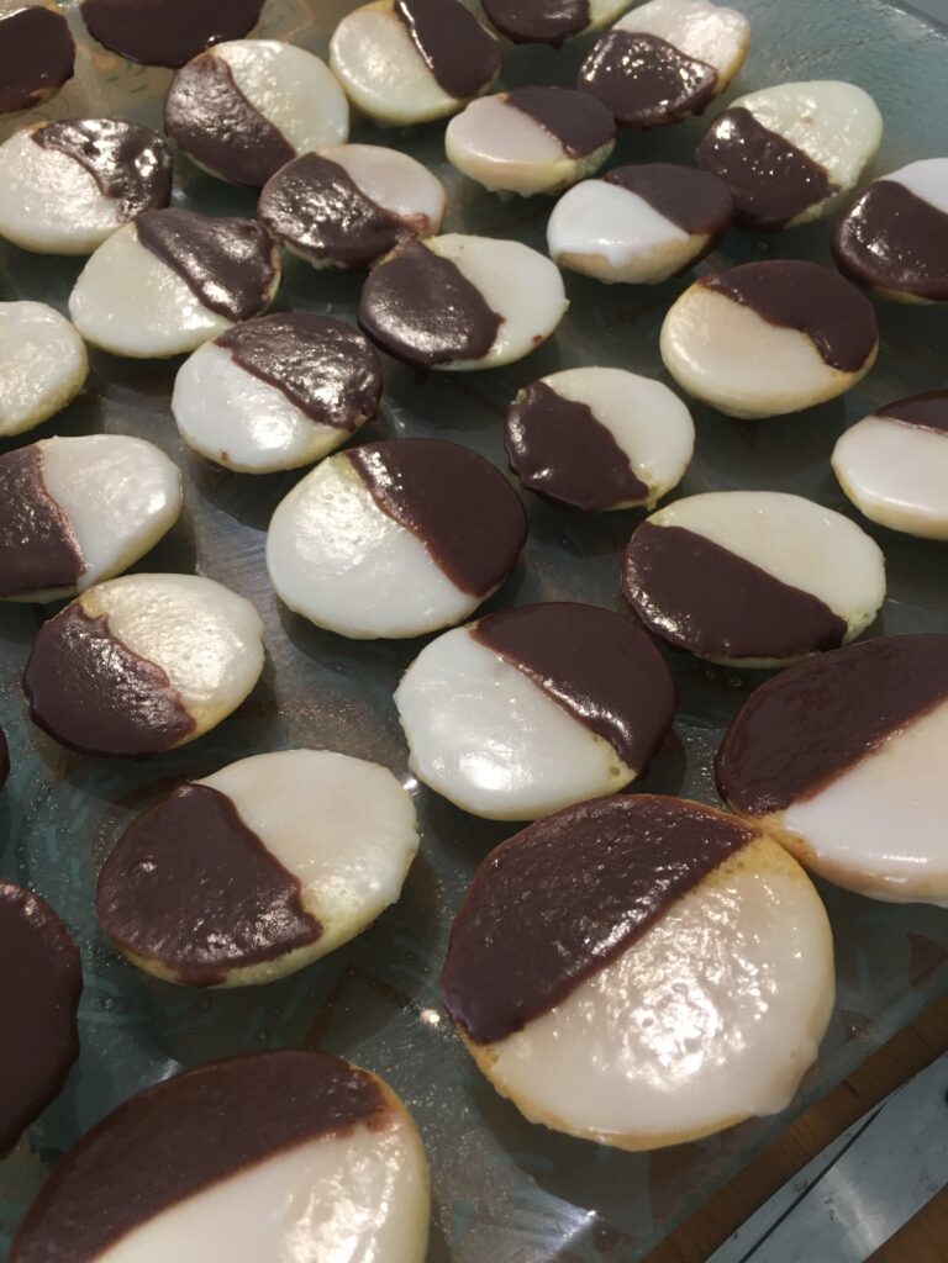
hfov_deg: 48.2
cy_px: 632
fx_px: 1059
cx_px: 474
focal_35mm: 29
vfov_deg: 61.7
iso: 50
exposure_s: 1/33
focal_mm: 4.15
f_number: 2.2
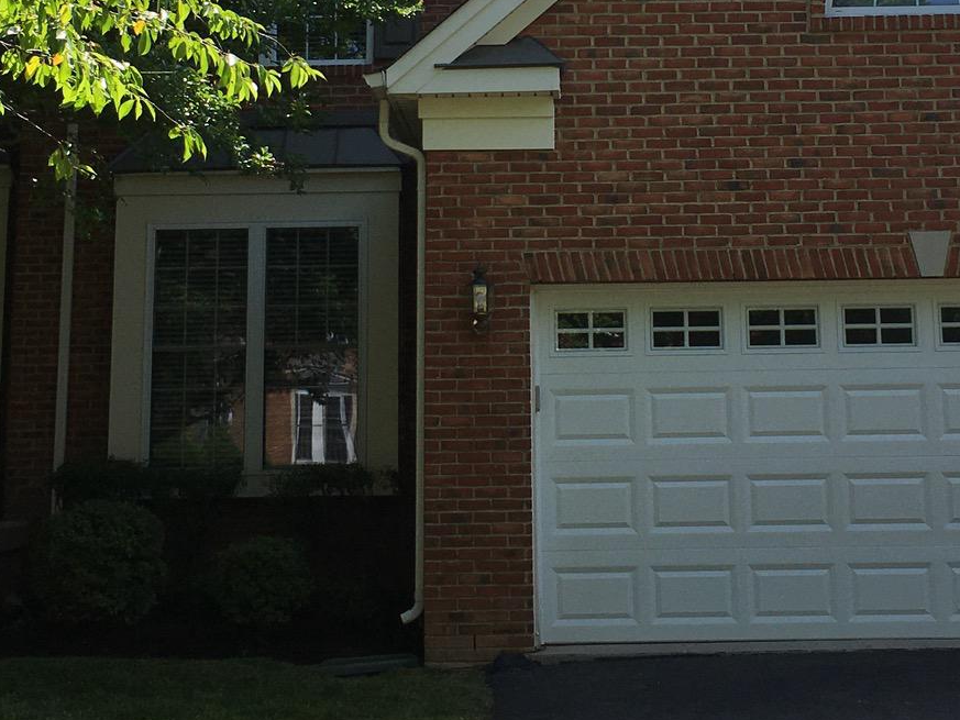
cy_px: 84
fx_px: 1886
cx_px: 556
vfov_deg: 21.2
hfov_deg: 28.5
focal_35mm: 68
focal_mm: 4.15
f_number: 2.2
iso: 25
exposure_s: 1/986
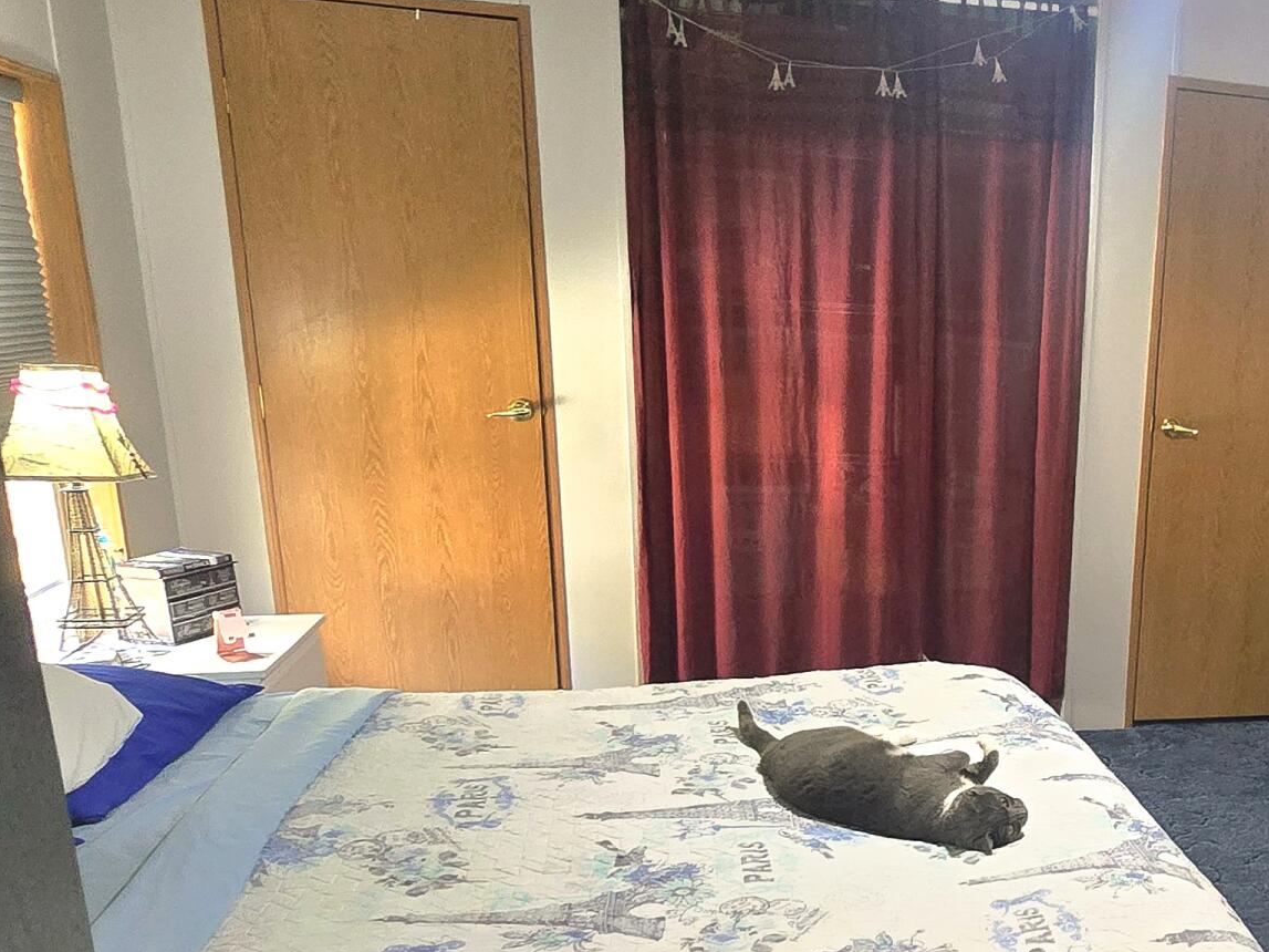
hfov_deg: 49.7
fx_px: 1246
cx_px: 1072
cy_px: 765
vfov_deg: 40.1
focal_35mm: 34
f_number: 2.2
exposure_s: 1/60.2
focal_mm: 2.2
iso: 640
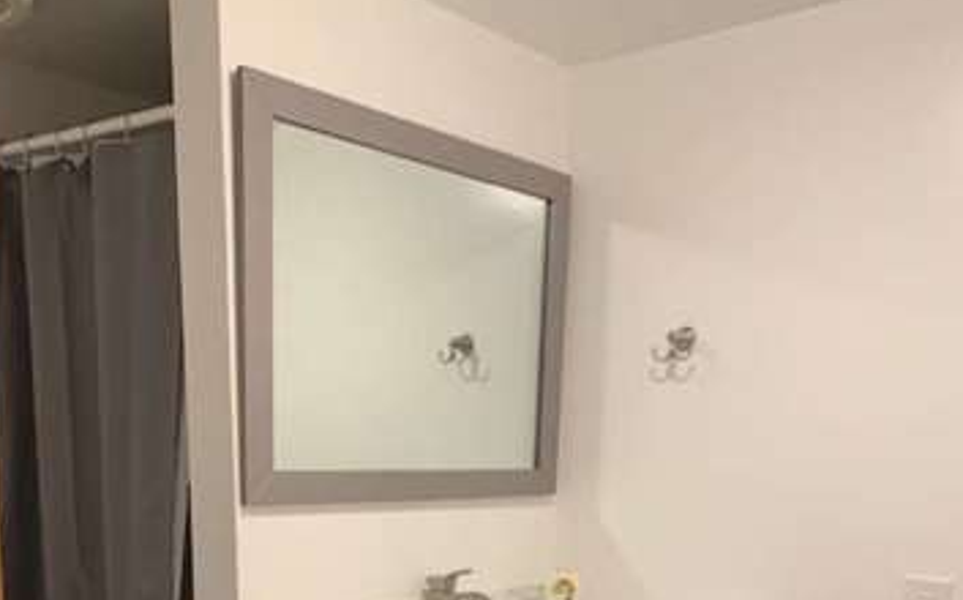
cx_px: 491
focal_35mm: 40
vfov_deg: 29.3
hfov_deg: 49.3
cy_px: 633
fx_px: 1049
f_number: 1.8
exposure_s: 1/60
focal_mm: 4.25
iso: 100
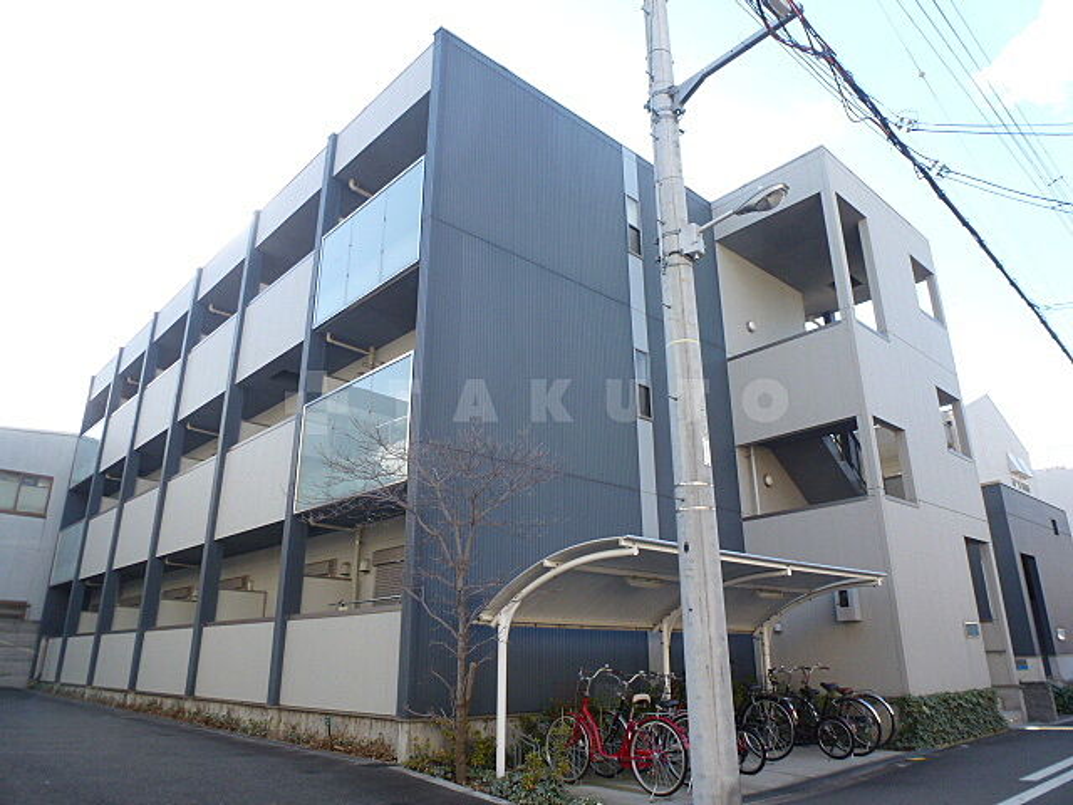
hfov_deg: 71.6
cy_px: 402
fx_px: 744
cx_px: 536
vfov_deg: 56.8
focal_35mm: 24
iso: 100
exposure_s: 1/200
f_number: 4
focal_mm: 4.3
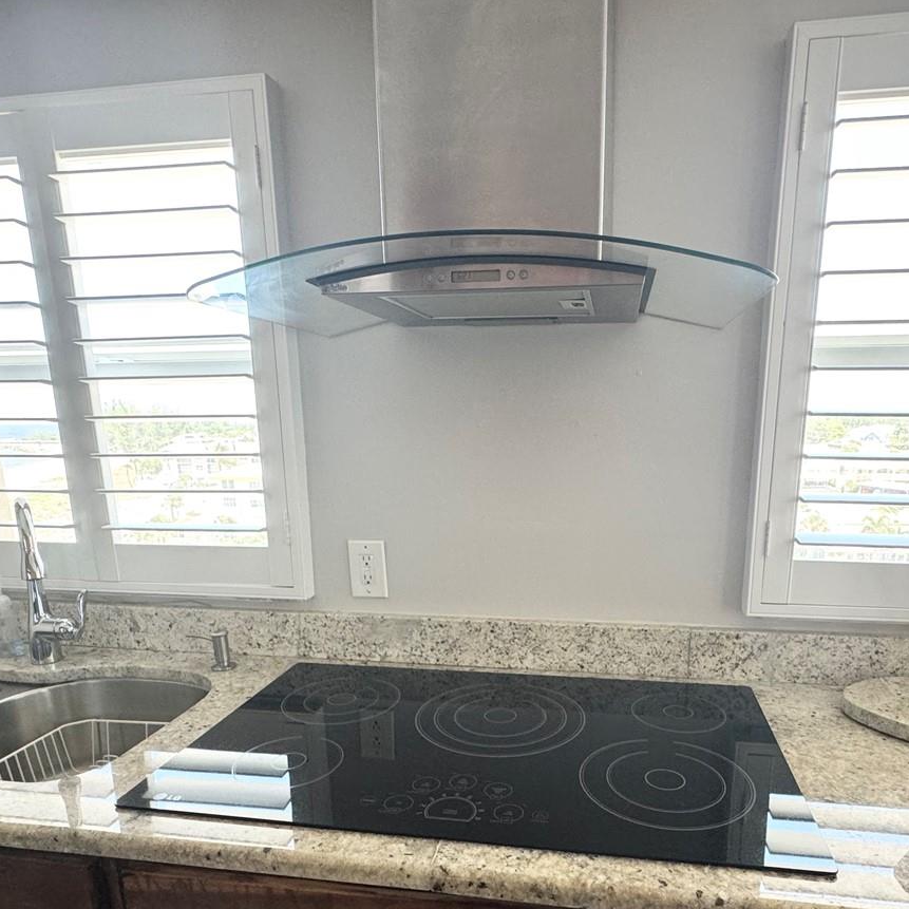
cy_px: 580
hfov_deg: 67.0
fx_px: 683
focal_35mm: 23
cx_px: 507
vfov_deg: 66.0
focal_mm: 2.22
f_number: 2.2
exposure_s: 1/99
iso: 200
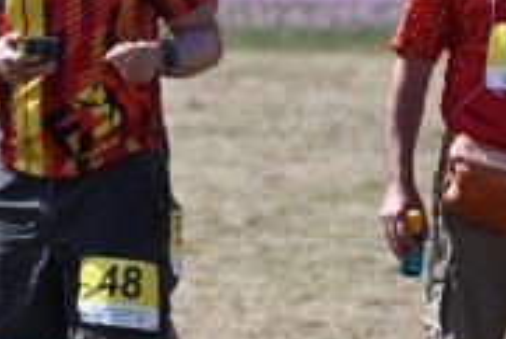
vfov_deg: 1.7
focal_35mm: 826
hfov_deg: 2.5
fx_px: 11619
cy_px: 76
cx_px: 109
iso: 320
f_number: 5.6
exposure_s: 1/1600
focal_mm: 200
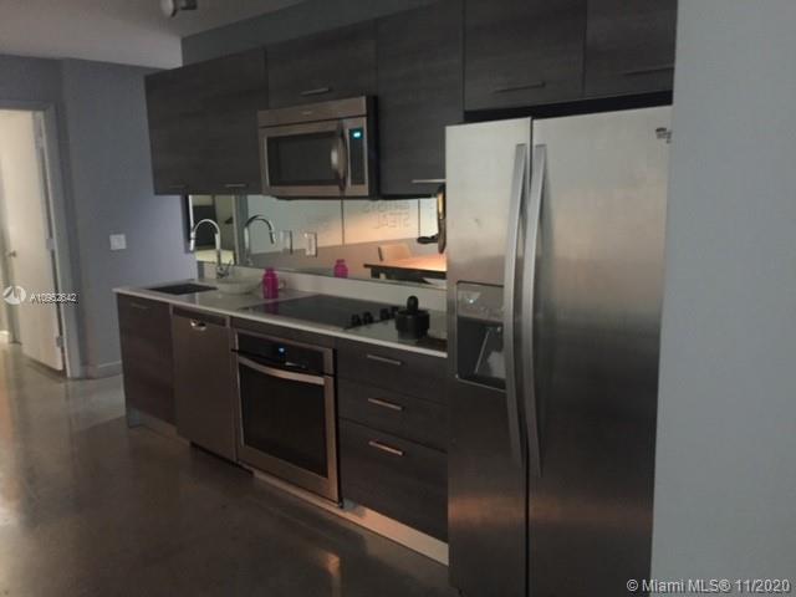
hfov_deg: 61.7
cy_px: 298
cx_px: 398
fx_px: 667
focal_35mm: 29
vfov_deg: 48.2
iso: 500
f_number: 2.2
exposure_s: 1/15
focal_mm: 4.15
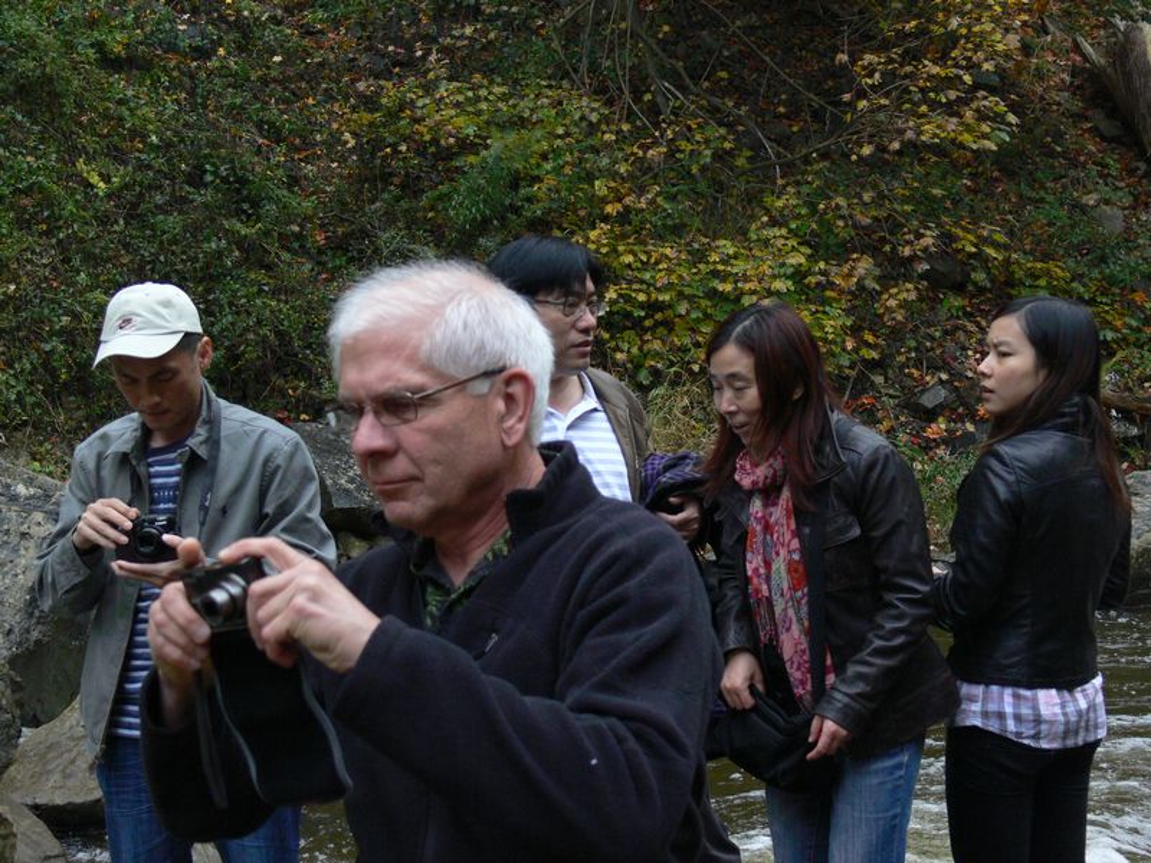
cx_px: 576
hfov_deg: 31.2
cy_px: 432
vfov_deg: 23.7
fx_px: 2062
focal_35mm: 62
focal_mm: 13.2
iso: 200
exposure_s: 1/400
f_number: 3.2
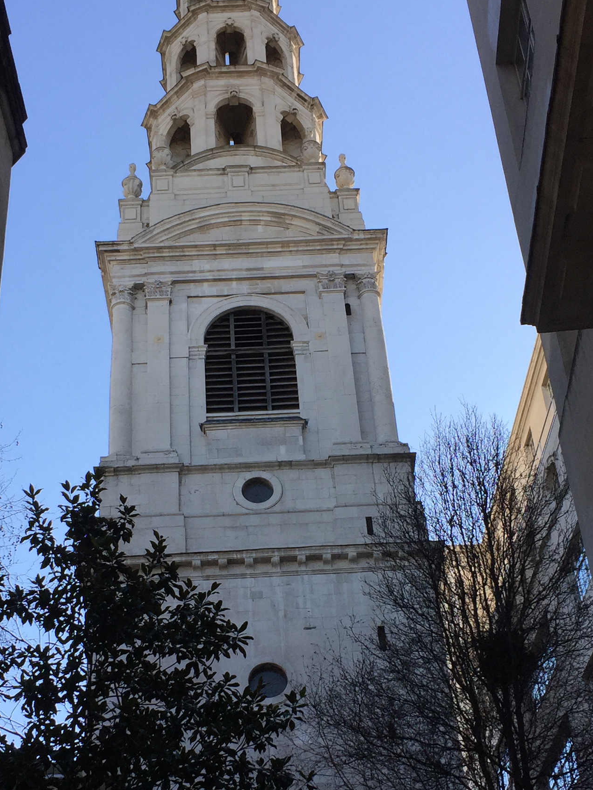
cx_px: 272
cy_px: 502
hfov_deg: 26.1
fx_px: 1279
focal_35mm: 56
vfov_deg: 34.1
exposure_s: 1/746
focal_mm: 4.15
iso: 32
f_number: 2.2
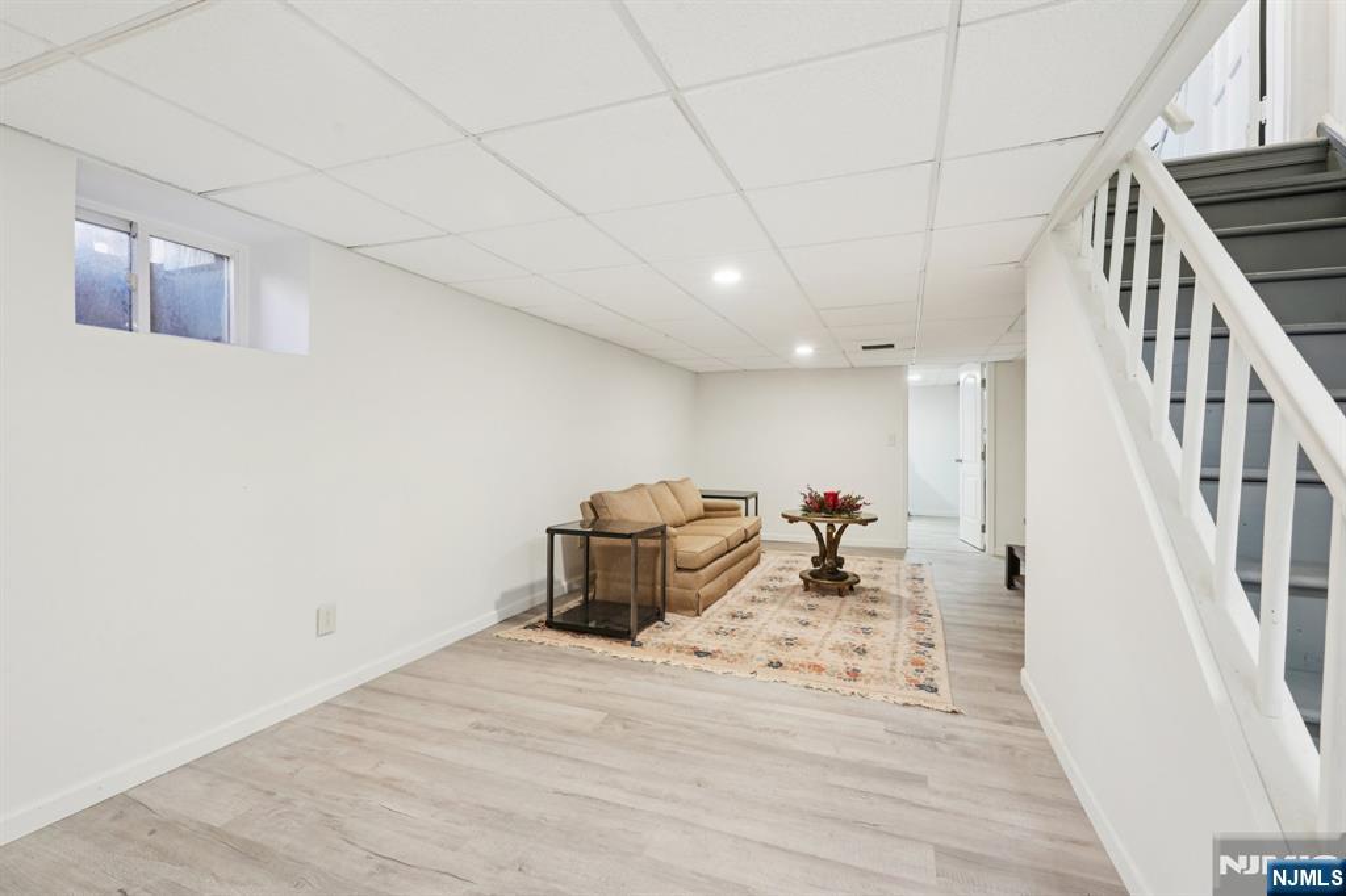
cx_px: 673
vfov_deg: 73.7
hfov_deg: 96.8
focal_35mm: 16
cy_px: 448
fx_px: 598
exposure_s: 1/6
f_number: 9
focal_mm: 16
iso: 400
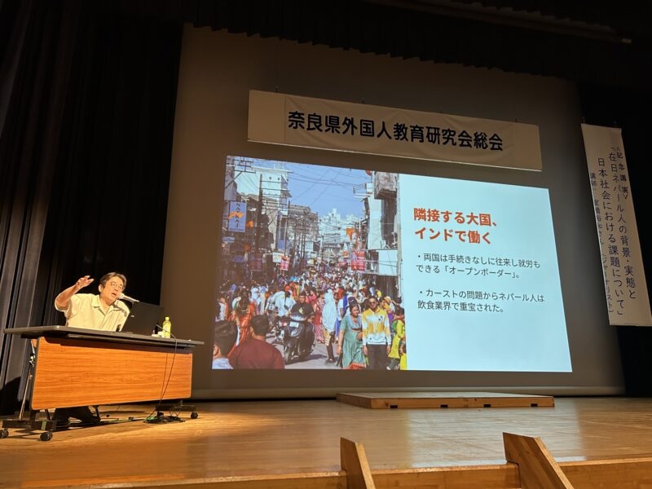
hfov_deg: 67.3
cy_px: 244
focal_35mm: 26
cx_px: 326
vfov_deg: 53.1
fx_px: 490
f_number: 1.5
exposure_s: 1/40
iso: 400
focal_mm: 5.7
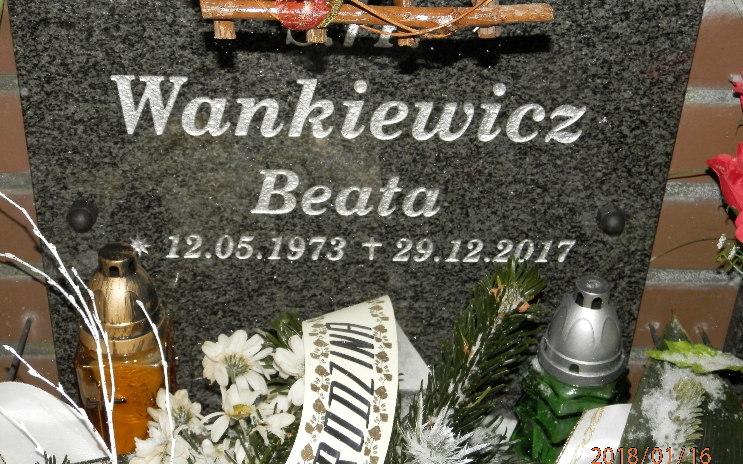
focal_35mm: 51
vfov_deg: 25.3
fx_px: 1033
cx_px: 370
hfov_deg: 39.6
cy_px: 227
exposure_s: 1/100
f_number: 3.6
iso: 200
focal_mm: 8.2
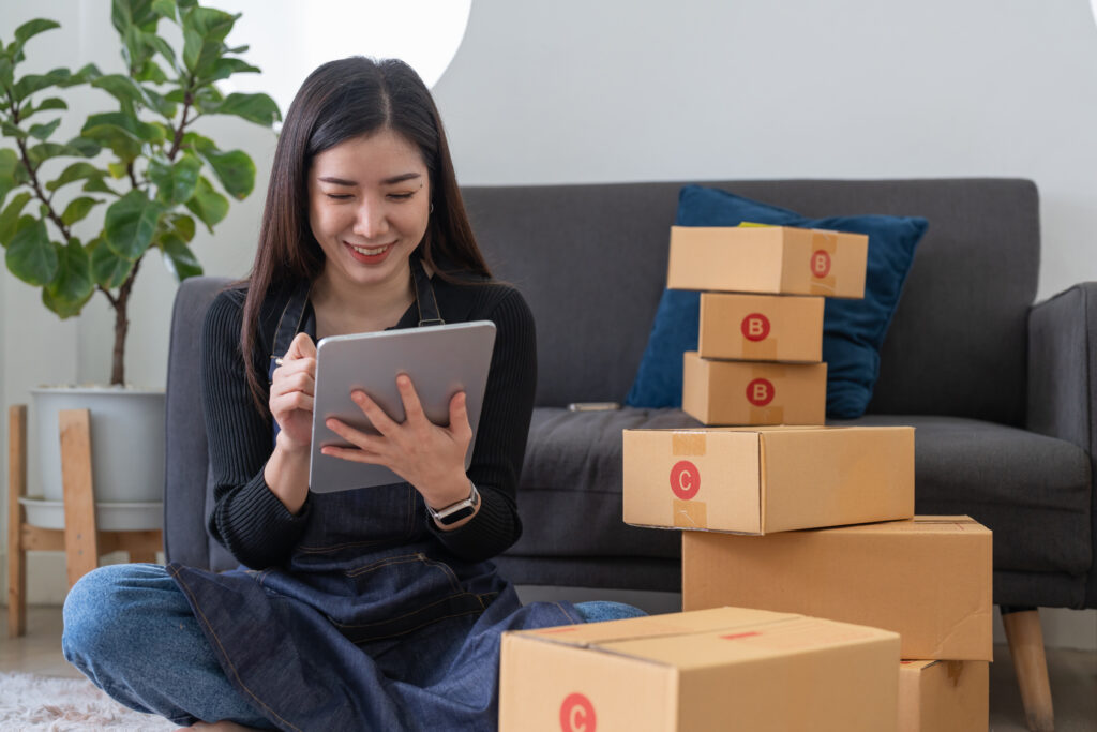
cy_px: 366
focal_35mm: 50
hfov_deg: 39.6
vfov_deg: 27.0
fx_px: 1524
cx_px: 548
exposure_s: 1/200
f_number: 2.8
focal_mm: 50
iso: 640
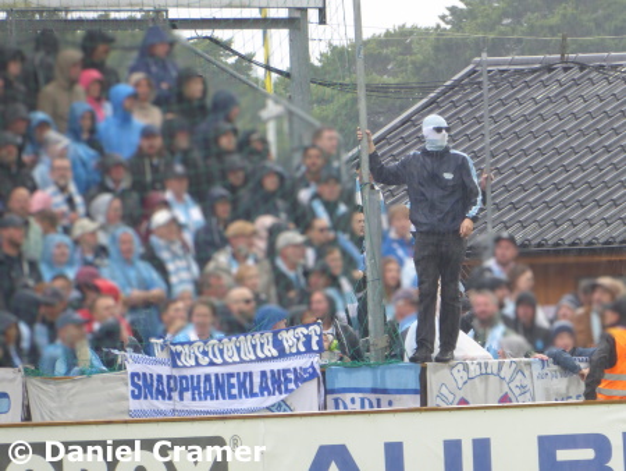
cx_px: 313
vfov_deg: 2.6
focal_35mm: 568
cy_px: 236
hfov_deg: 3.5
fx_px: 10277
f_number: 6.1
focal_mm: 101.7
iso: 400
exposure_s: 1/100
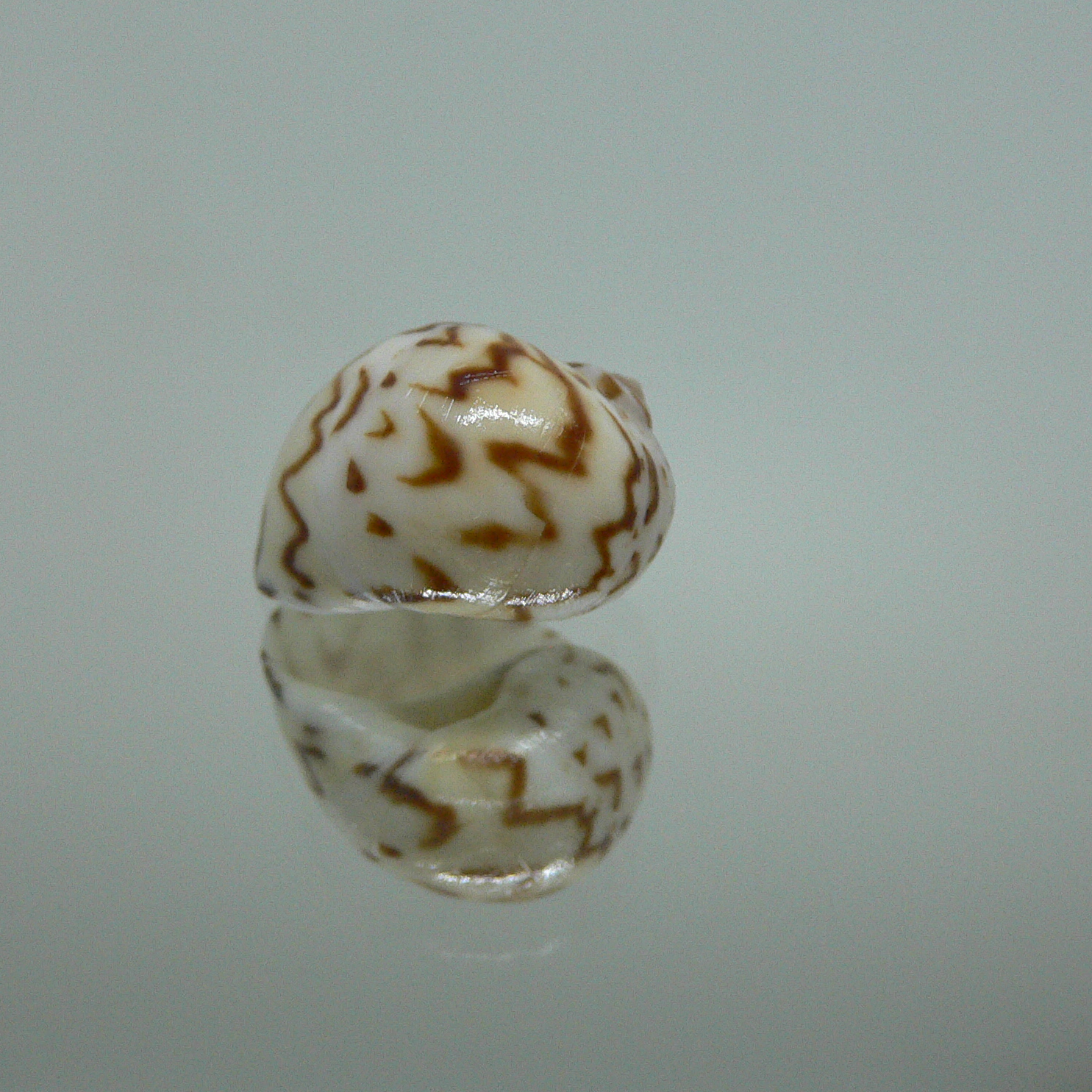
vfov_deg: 40.0
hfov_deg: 39.9
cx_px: 468
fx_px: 1499
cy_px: 538
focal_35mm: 42
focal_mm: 4.6
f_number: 2.8
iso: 200
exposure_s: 1/60
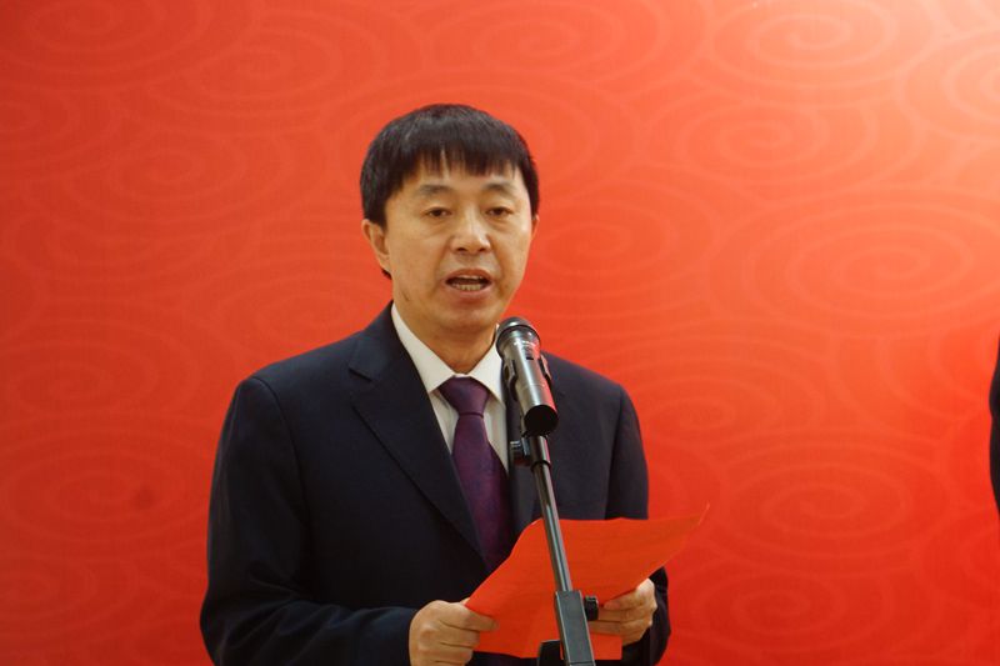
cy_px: 333
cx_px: 500
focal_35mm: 154
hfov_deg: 13.3
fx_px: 4277
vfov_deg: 8.9
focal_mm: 103
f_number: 6.3
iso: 1600
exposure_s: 1/40
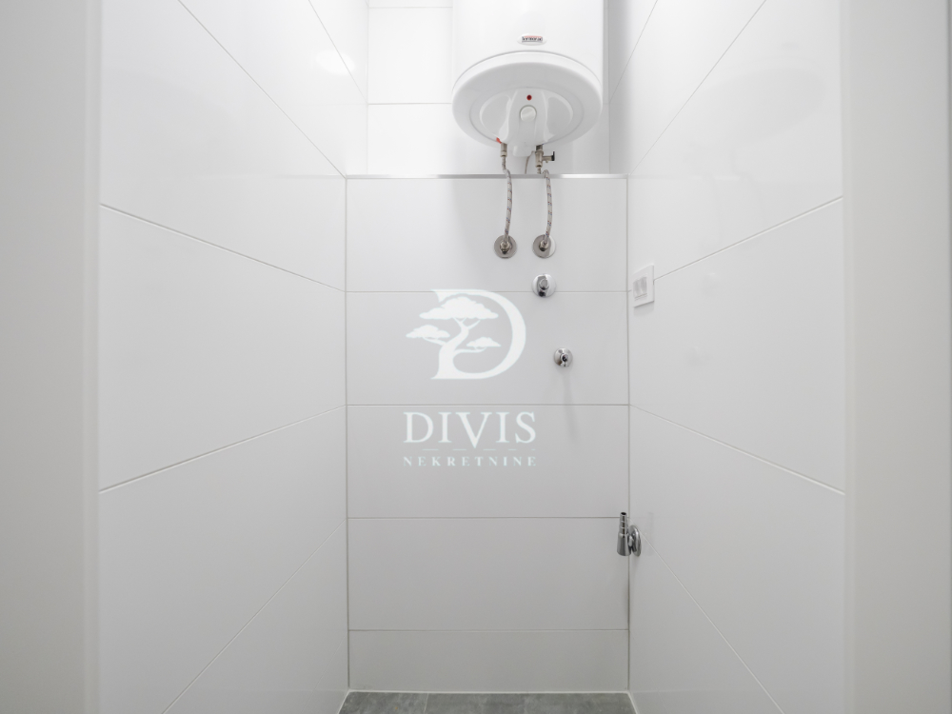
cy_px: 357
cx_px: 476
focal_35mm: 14
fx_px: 385
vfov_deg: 85.7
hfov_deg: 102.1
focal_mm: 7
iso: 400
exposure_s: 1/60
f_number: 4
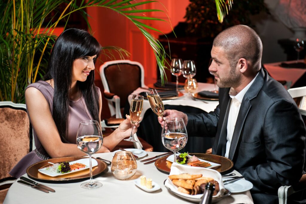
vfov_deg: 19.4
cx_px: 153
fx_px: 595
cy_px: 102
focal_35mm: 70
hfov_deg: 28.9
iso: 320
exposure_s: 1/160
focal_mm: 70
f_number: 4
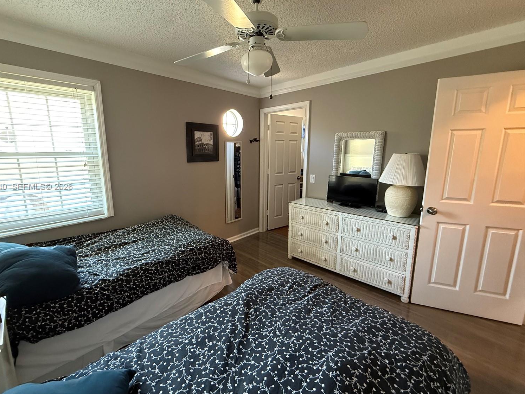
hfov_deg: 98.0
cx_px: 244
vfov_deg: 81.7
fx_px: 228
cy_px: 187
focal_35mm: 15
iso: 640
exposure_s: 1/60
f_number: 2.2
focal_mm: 2.22
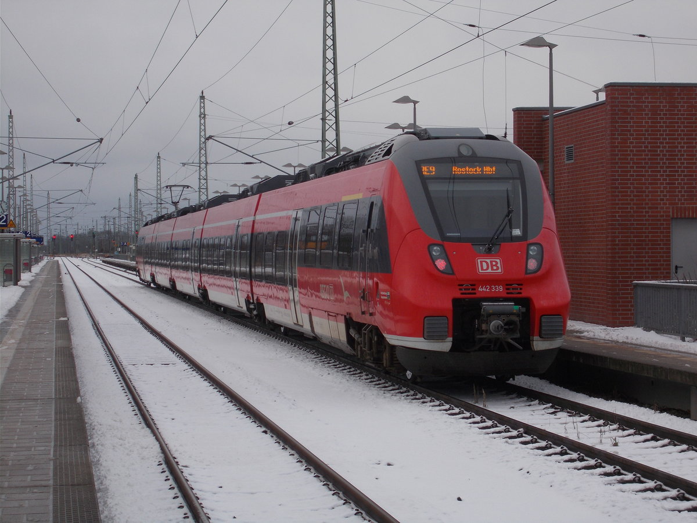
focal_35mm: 86
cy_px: 262
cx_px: 348
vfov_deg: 17.2
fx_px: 1732
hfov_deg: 22.8
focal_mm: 15.4
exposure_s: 1/250
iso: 80
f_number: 6.3
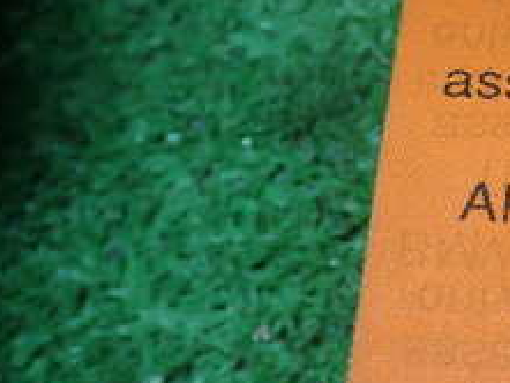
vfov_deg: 14.3
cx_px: 676
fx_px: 1518
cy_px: 51
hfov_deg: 17.8
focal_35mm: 103
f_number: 8
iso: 200
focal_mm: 6.83
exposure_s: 1/40
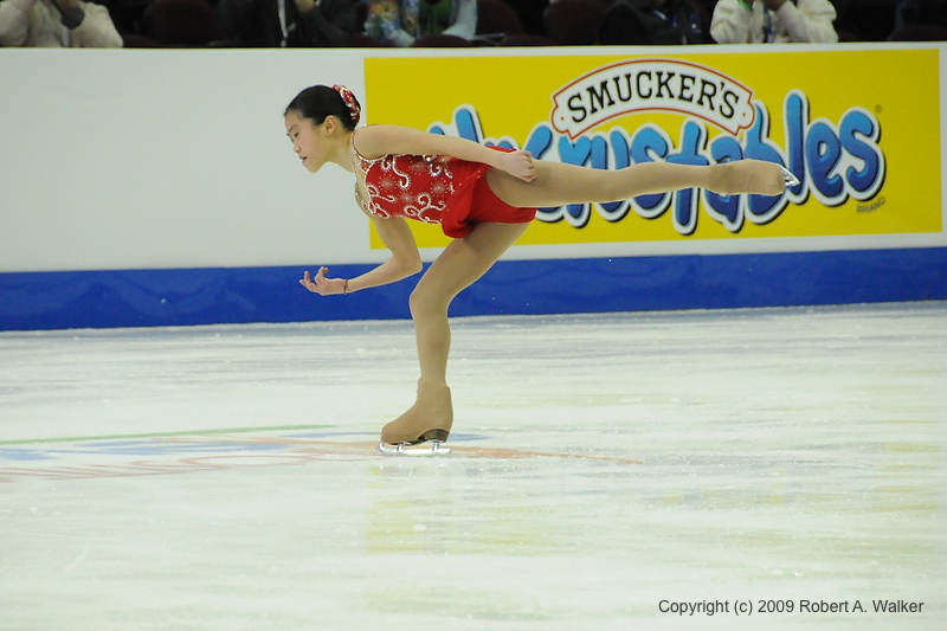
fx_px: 7890
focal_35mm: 300
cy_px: 316
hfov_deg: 6.9
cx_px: 474
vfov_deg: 4.6
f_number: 5.6
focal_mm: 200
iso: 3200
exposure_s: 1/800
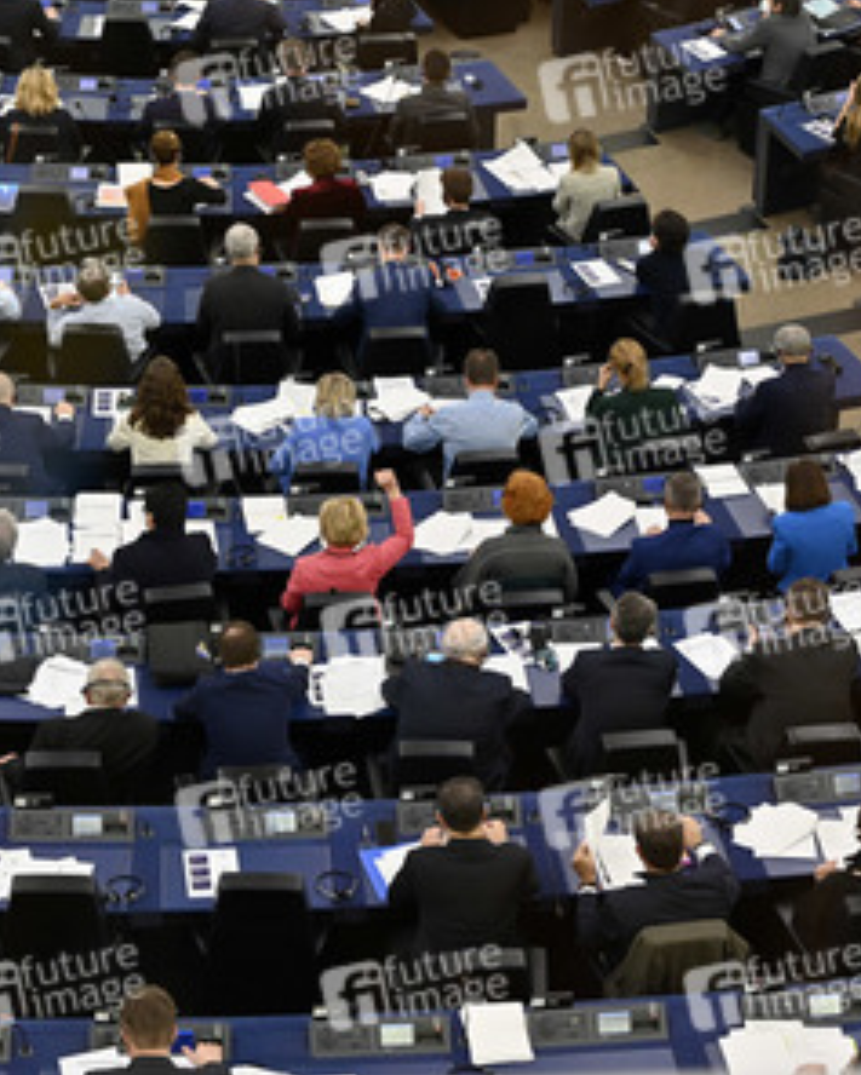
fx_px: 3184
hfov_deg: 15.4
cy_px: 534
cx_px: 318
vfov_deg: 19.2
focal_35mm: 100
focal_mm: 70
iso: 1600
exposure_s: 1/400
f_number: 4
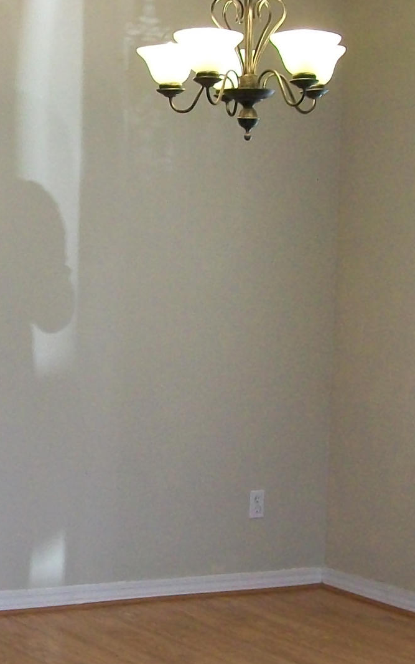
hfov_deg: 14.1
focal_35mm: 90
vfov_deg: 23.0
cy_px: 377
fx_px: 1630
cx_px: -79
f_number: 2.7
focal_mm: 6.1
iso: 160
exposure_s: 1/80
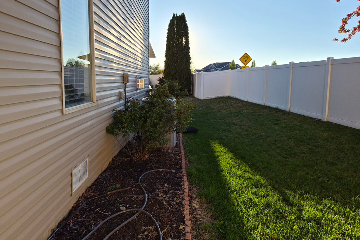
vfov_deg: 53.0
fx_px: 240
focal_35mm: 24
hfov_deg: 73.8
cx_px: 180
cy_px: 110
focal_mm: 5.4
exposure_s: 1/5600
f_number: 1.8
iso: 80
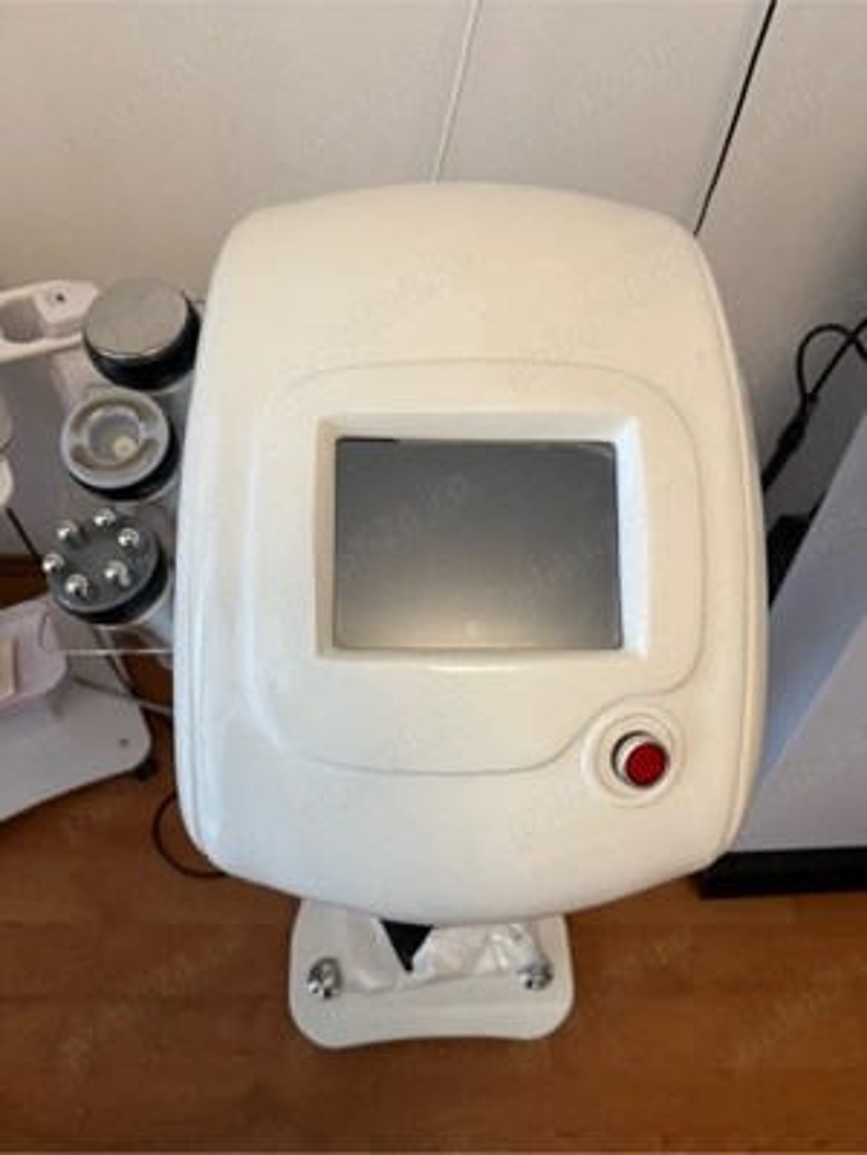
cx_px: 434
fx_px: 801
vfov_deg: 71.6
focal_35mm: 24
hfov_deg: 56.8
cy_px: 578
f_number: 1.78
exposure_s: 1/121
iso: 160
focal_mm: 6.76
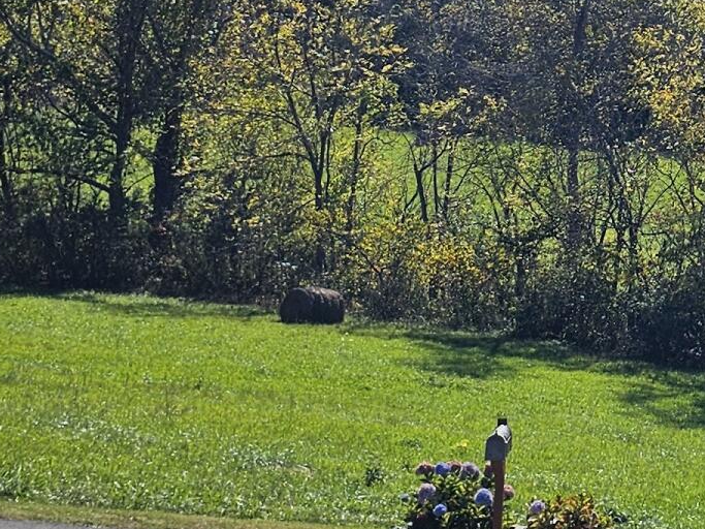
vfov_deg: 13.8
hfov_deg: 17.8
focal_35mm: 101
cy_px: -236
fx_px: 2057
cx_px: 987
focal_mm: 6.3
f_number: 1.7
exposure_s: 1/1225
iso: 10
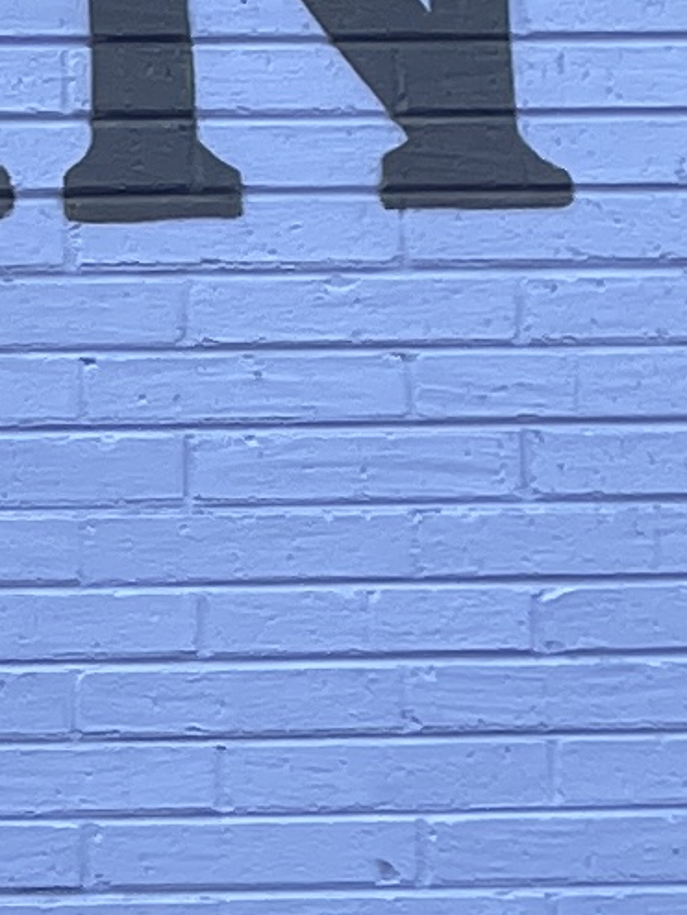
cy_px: 1884
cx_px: -215
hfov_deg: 6.9
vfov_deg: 8.8
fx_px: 5605
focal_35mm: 212
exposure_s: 1/1553
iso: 32
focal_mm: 4.2
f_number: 1.6
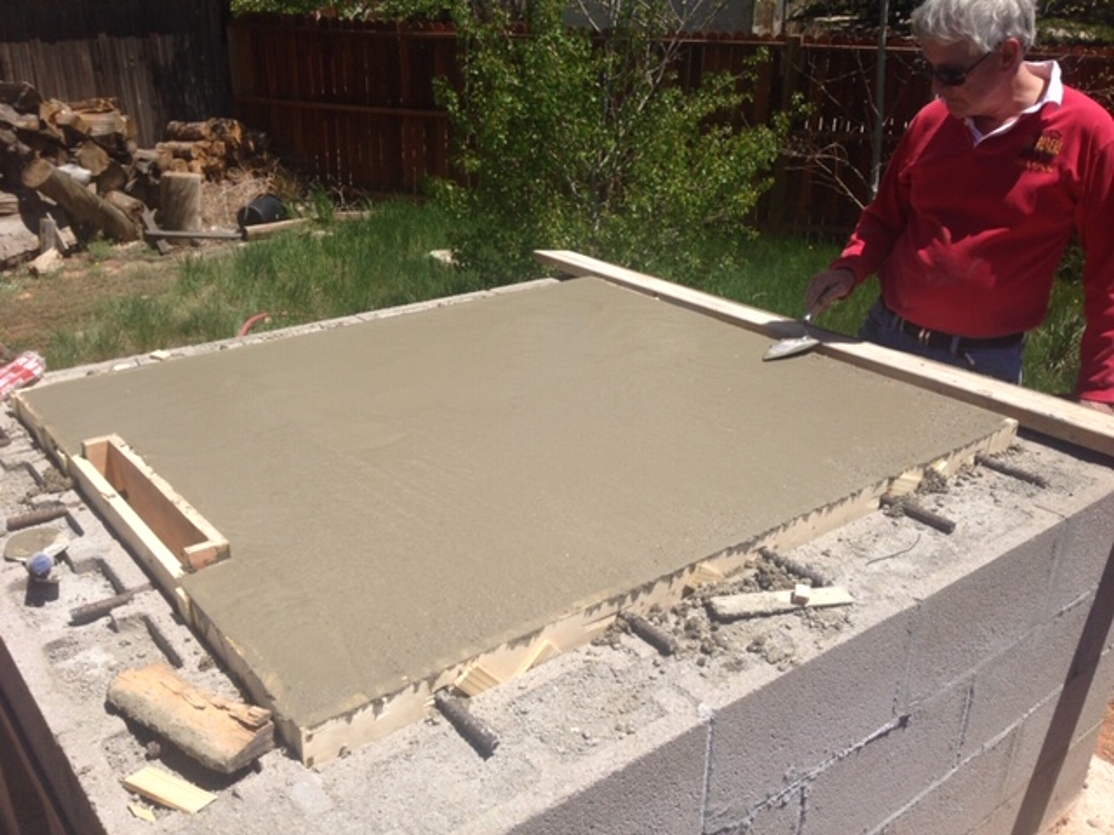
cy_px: 418
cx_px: 557
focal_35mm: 33
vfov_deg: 42.9
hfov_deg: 55.4
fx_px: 1062
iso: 50
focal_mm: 4.13
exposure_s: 1/1808
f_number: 2.4
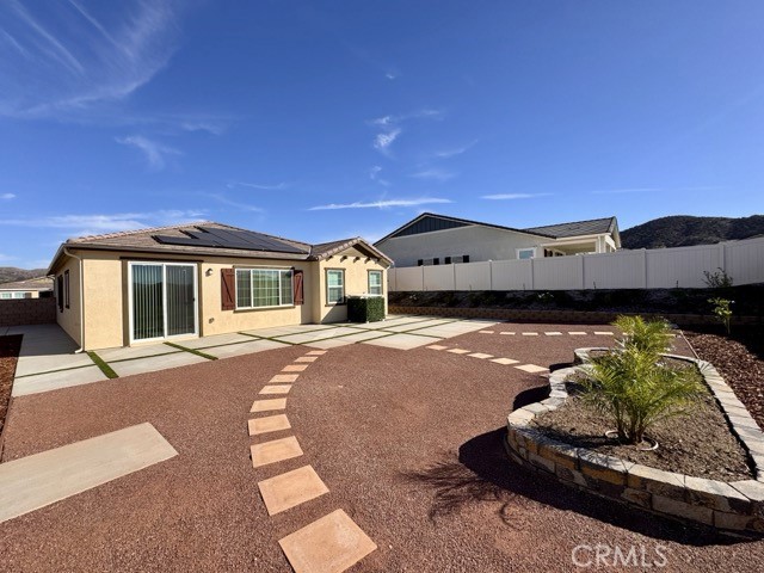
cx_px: 382
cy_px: 286
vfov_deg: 85.7
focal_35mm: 14
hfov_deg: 102.1
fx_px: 309
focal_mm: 2.22
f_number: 2.2
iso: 50
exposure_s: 1/1976
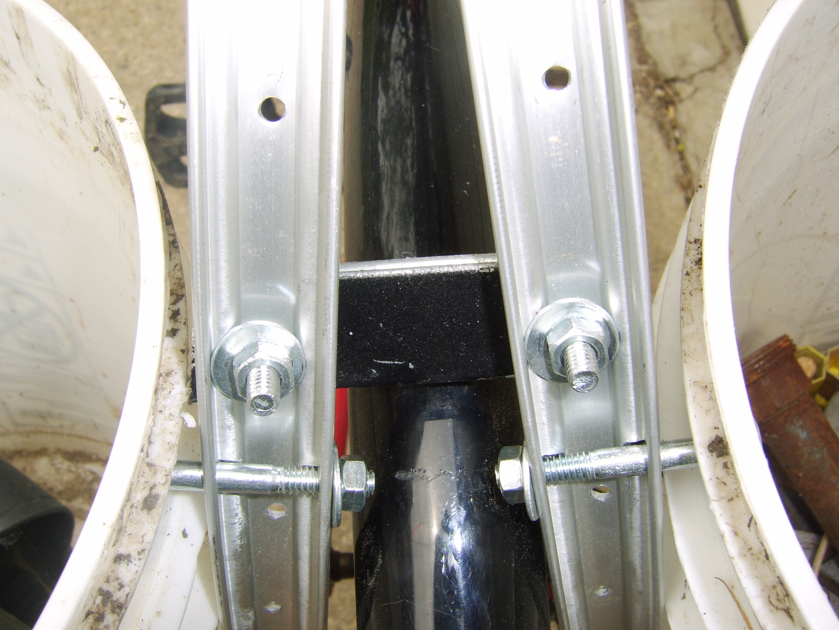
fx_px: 751
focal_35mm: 31
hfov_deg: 58.4
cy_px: 315
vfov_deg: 45.4
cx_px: 420
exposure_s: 1/176
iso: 71
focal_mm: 8.13
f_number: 5.6
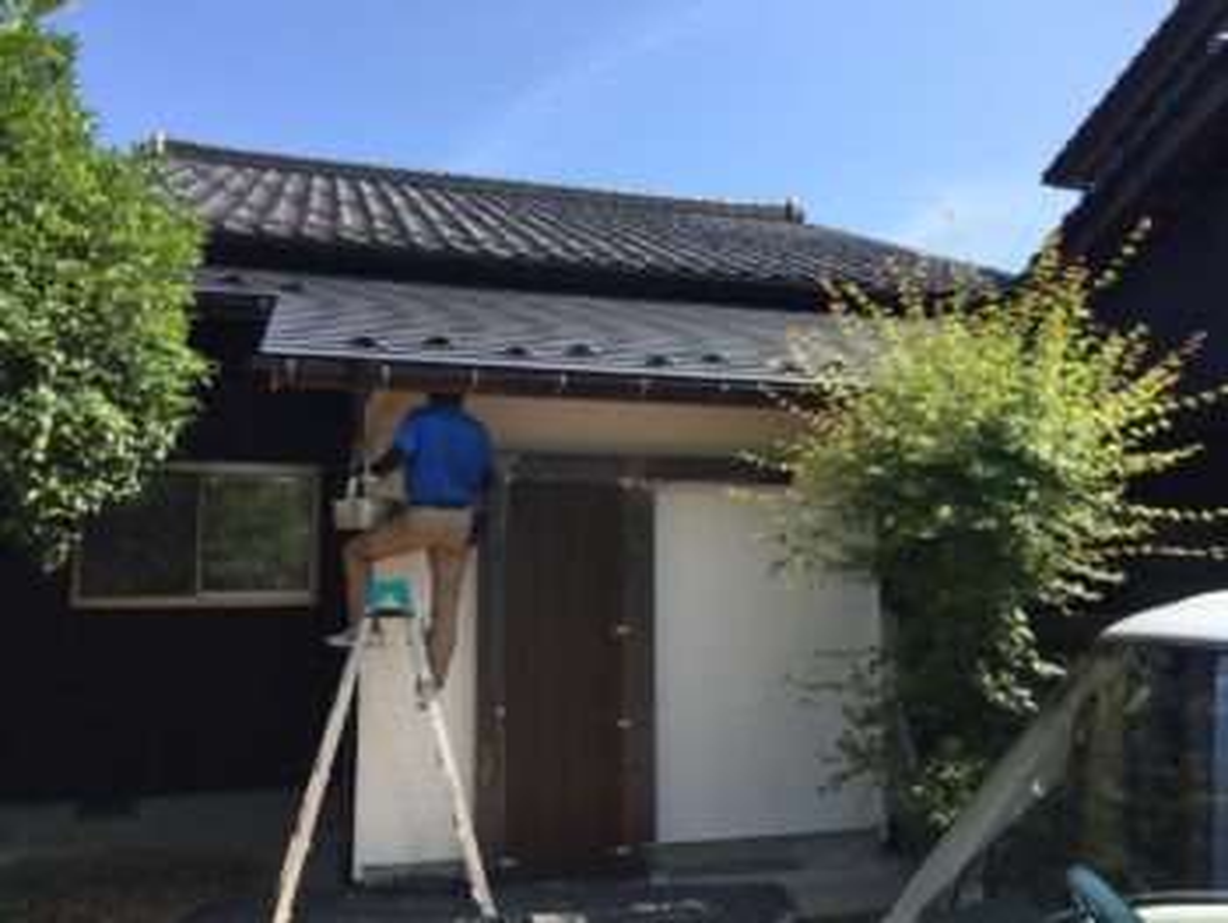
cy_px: 462
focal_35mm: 29
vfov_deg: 48.3
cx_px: 614
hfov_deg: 61.6
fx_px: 1029
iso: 32
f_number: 2.2
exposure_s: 1/964
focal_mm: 4.15
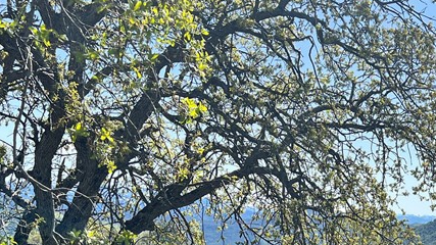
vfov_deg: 16.6
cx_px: 340
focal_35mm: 68
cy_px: 326
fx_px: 786
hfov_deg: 30.4
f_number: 1.5
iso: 50
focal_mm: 5.7
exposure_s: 1/2994
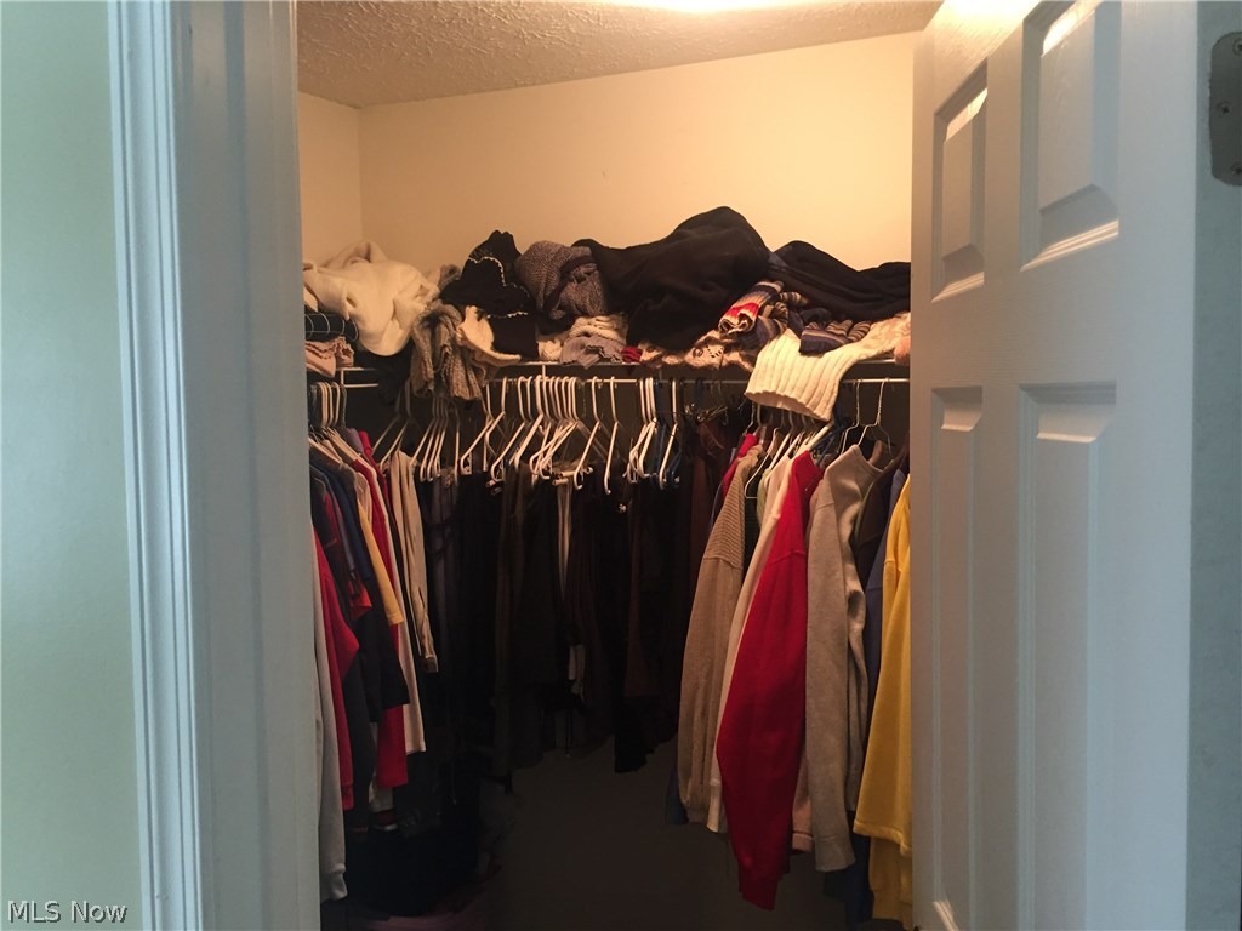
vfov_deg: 48.2
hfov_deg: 61.7
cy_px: 466
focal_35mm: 29
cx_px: 621
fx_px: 1041
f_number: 2.2
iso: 125
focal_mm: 4.15
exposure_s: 1/30
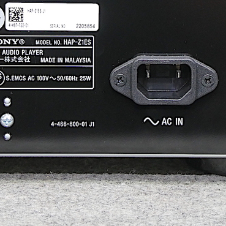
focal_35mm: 244
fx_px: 1802
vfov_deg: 7.2
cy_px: 26
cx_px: 67
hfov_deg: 7.2
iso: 200
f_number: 5.1
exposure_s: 1/4
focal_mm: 19
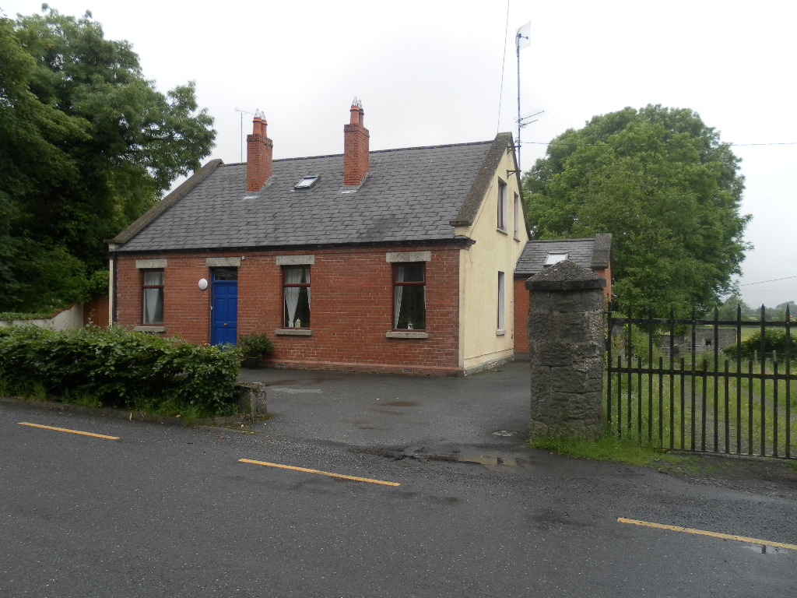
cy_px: 299
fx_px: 645
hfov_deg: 63.4
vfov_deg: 49.7
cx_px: 398
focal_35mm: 28
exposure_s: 1/500
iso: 80
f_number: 3.2
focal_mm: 4.9
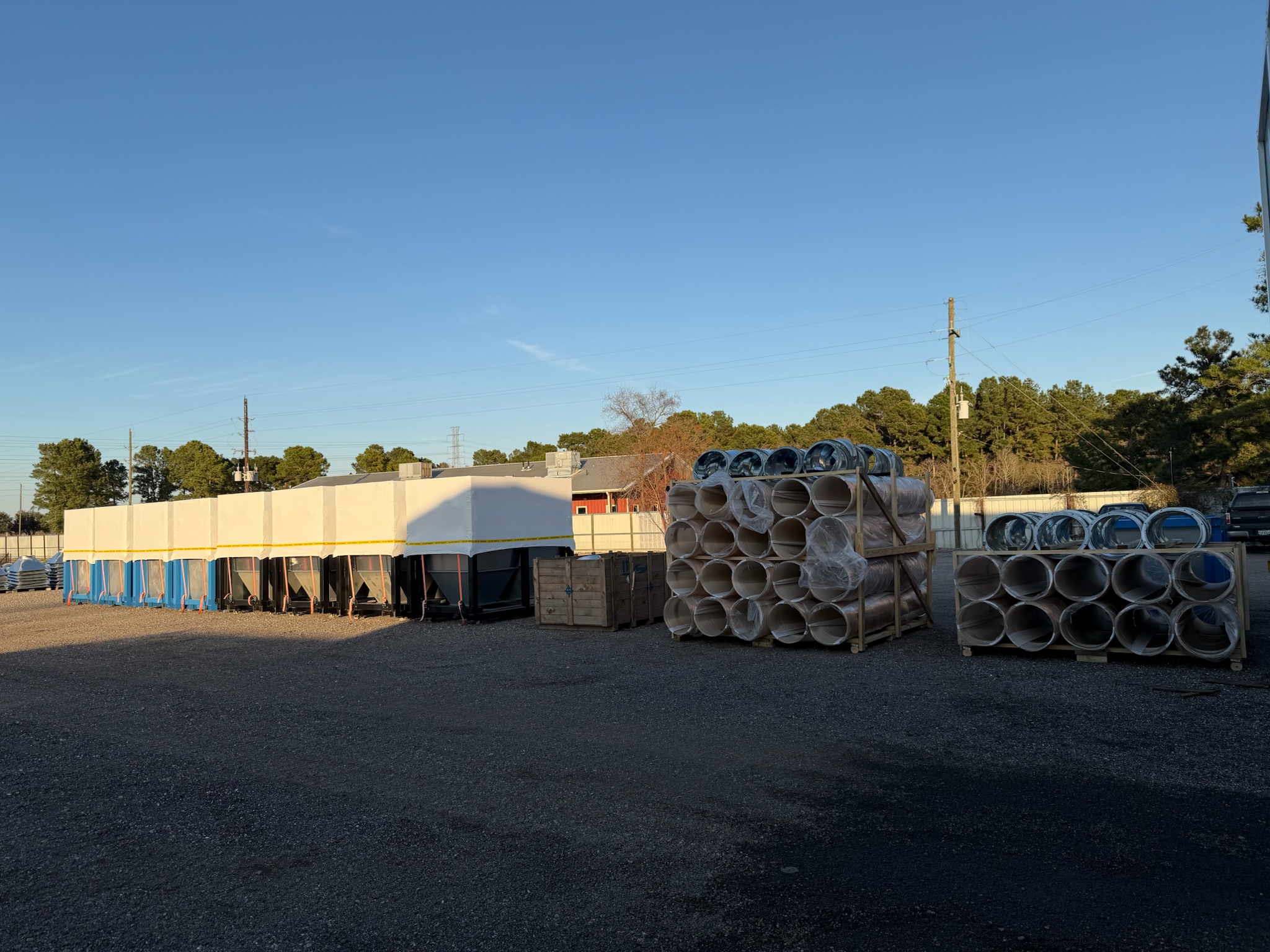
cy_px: 476
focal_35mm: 24
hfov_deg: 71.6
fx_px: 881
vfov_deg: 56.8
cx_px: 635
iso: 80
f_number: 1.78
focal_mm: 6.76
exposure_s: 1/3021
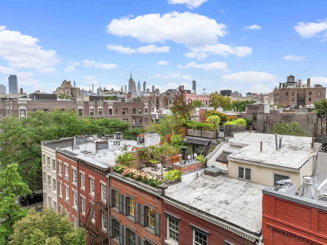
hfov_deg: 71.6
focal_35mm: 24
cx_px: 164
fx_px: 227
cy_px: 122
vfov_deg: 56.8
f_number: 8
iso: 100
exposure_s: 1/15
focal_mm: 12.29
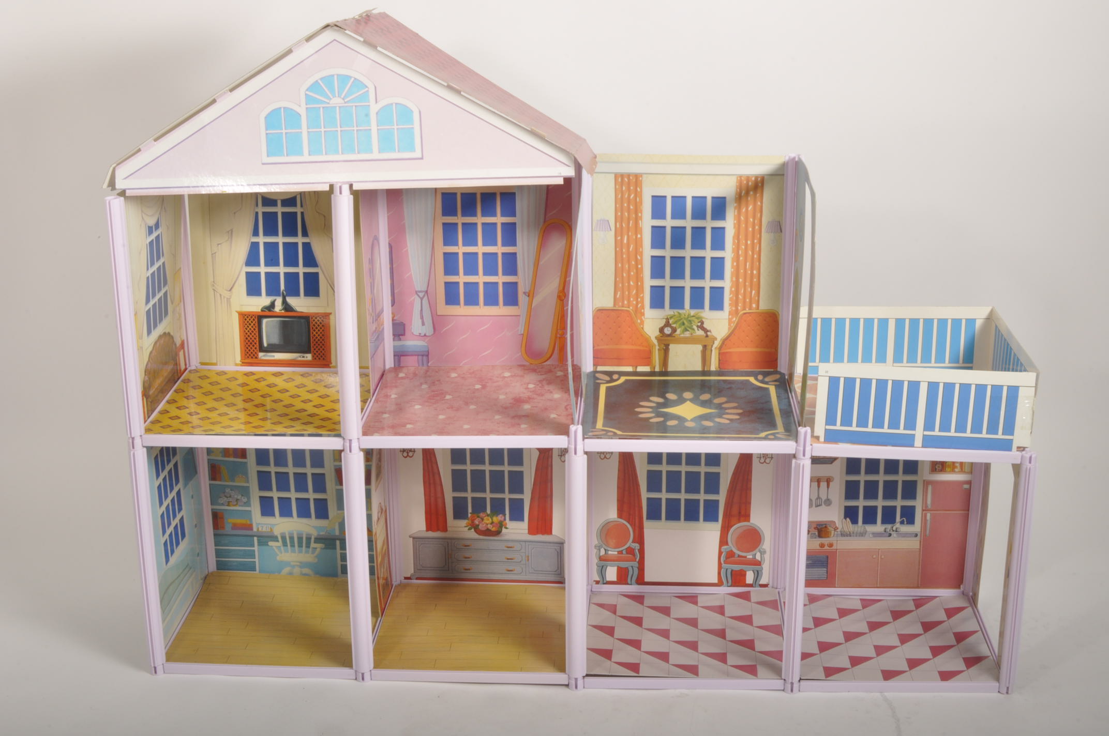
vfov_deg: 25.7
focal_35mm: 52
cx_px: 554
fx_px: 1615
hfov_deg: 37.9
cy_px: 368
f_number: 20
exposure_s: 1/200
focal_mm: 35
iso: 400
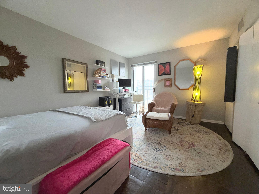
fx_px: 105
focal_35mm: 14
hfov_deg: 102.1
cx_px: 130
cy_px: 97
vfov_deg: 85.7
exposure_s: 1/60
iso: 50
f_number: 2.2
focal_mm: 2.22
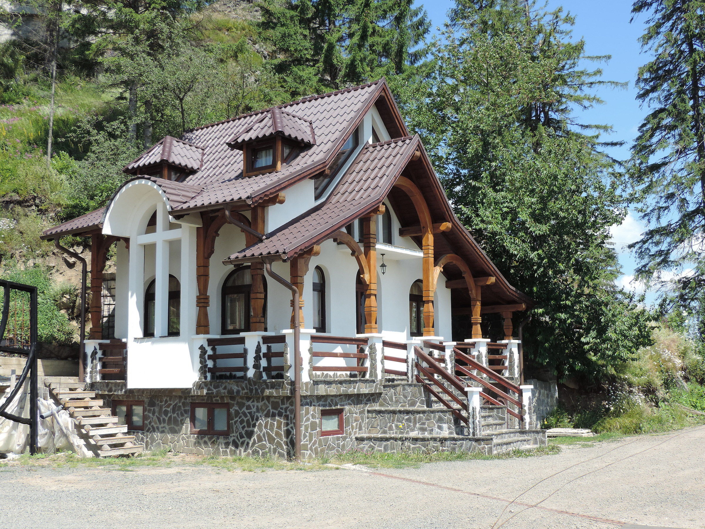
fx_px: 876
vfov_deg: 33.6
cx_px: 352
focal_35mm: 43
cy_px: 264
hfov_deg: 43.9
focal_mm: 7.6
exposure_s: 1/500
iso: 80
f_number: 3.4
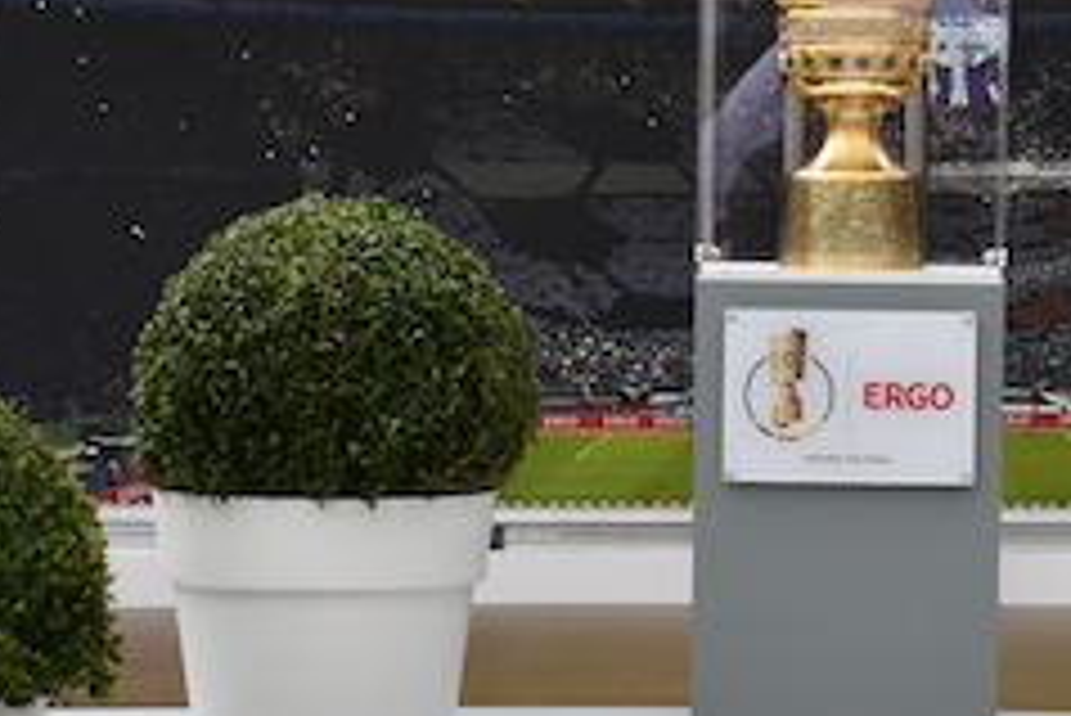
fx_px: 5958
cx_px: 756
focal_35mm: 200
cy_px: 588
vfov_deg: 6.9
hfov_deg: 10.3
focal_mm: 31
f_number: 8
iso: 200
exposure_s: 1/500
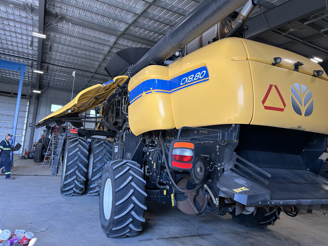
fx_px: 246
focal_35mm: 26
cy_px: 123
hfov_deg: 67.3
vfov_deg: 53.1
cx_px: 164
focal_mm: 5.7
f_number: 1.5
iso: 40
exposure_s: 1/207
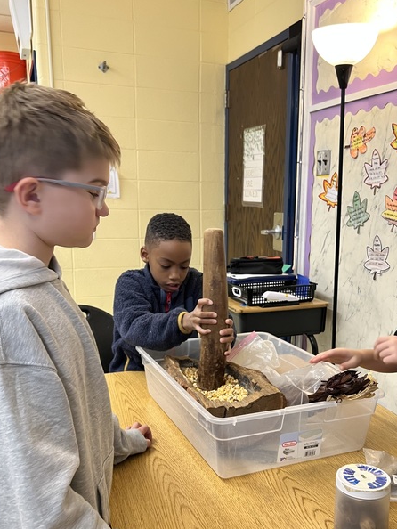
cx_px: 243
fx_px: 535
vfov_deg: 52.5
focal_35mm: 35
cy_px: 294
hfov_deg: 40.5
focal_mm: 5.7
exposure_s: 1/60
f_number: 1.5
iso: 80
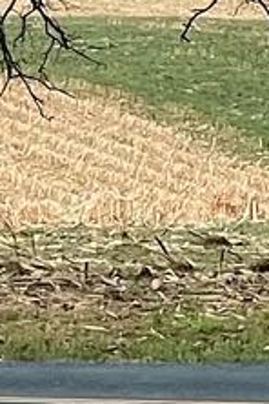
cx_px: -1147
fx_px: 8294
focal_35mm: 740
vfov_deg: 2.8
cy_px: 151
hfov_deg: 1.8
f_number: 2.8
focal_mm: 9
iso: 32
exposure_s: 1/173
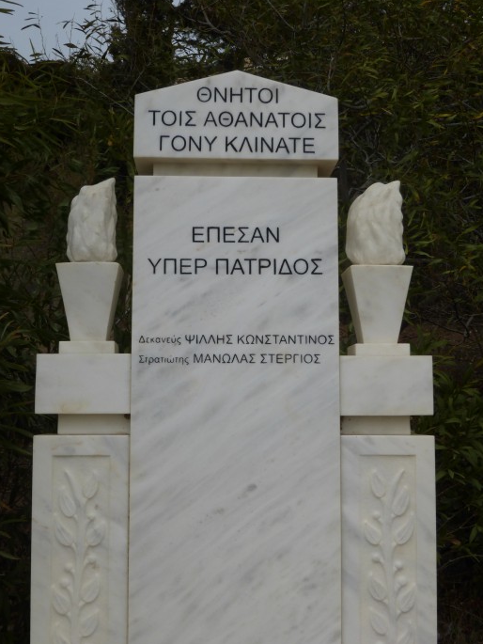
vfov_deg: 37.5
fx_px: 949
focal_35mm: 51
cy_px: 324
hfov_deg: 28.6
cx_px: 242
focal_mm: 8.6
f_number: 4
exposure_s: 1/1300
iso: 100
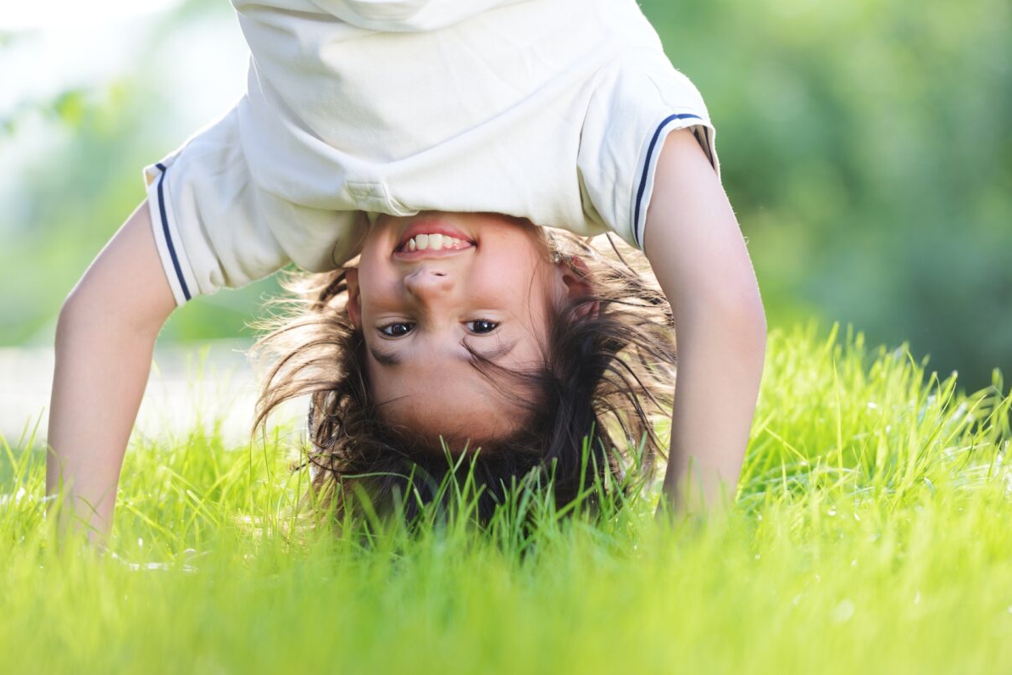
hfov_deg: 11.4
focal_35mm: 181
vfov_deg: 7.6
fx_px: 5088
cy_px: 338
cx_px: 504
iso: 200
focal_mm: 180
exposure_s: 1/125
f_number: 3.5
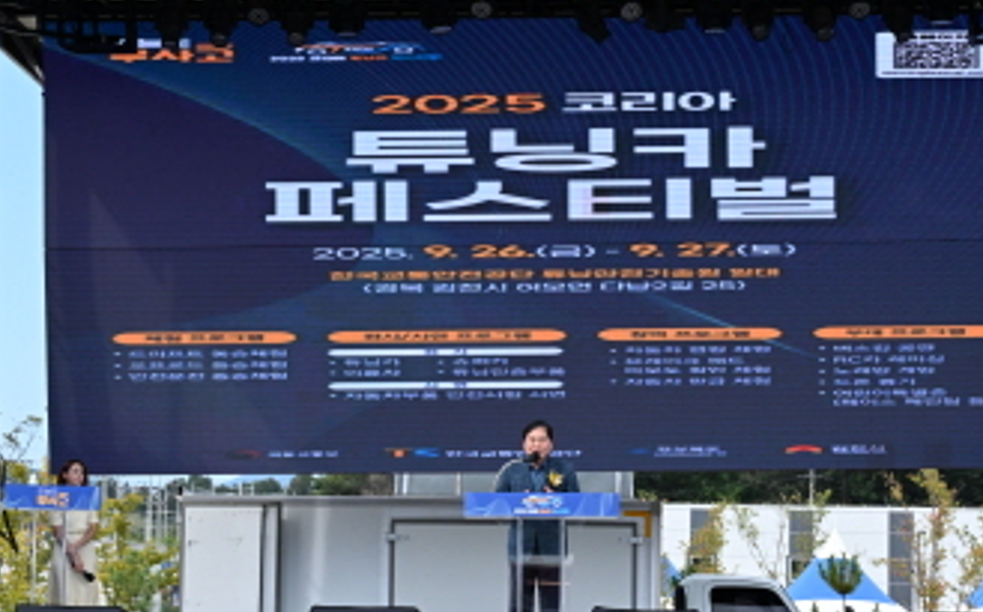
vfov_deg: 16.1
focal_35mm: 80
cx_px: 556
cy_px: 502
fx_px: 2141
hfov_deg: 25.8
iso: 1250
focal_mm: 43
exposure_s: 1/250
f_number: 20
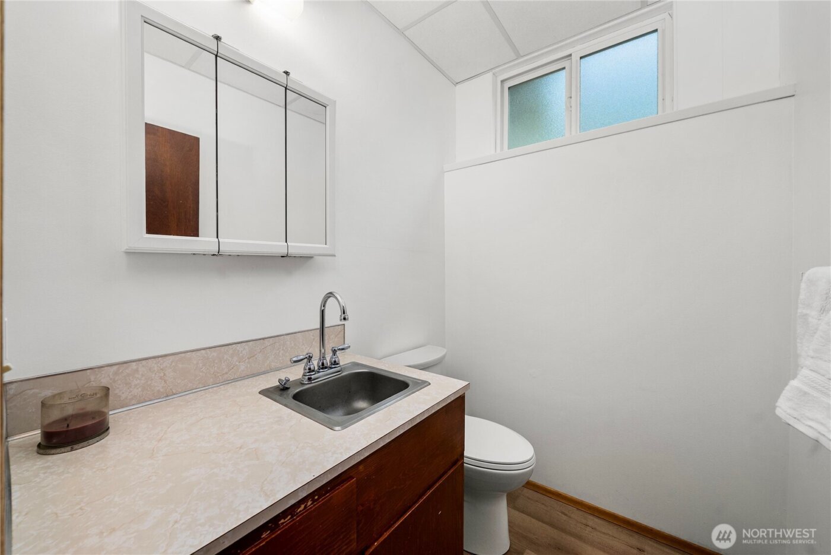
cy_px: 278
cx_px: 416
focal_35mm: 13
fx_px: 300
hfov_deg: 108.3
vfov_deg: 85.5
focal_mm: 13
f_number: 7.1
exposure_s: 1/80
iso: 80
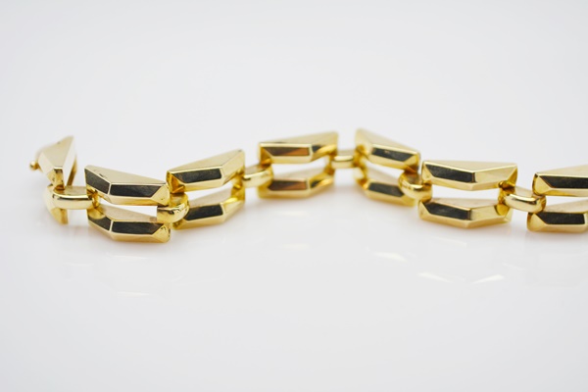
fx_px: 1078
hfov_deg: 30.5
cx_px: 294
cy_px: 196
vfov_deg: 20.6
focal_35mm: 66
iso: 200
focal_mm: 44
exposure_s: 1/160
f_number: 6.3
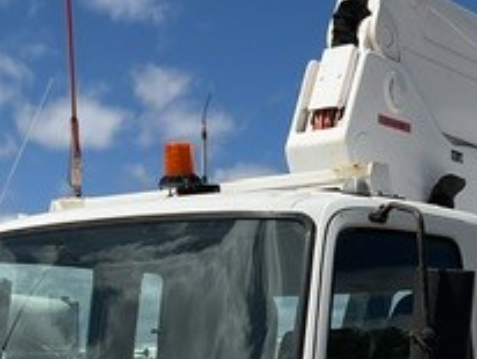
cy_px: 463
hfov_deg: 21.6
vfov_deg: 15.7
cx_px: 350
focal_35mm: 90
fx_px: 1242
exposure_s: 1/4065
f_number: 1.8
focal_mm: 3
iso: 16
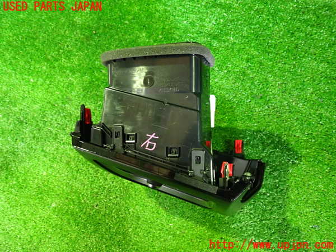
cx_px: 168
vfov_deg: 46.8
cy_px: 126
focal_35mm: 30
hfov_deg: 60.0
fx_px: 291
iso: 800
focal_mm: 5.4
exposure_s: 1/20
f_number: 2.3
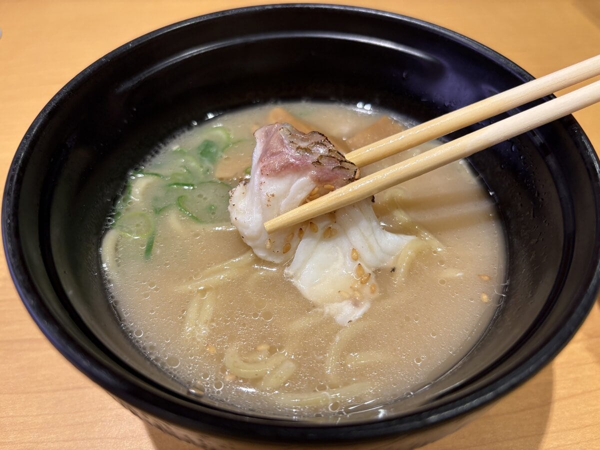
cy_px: 225
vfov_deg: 53.1
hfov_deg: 67.3
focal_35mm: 26
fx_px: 451
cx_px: 300
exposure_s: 1/100
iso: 80
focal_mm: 5.96
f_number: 1.6
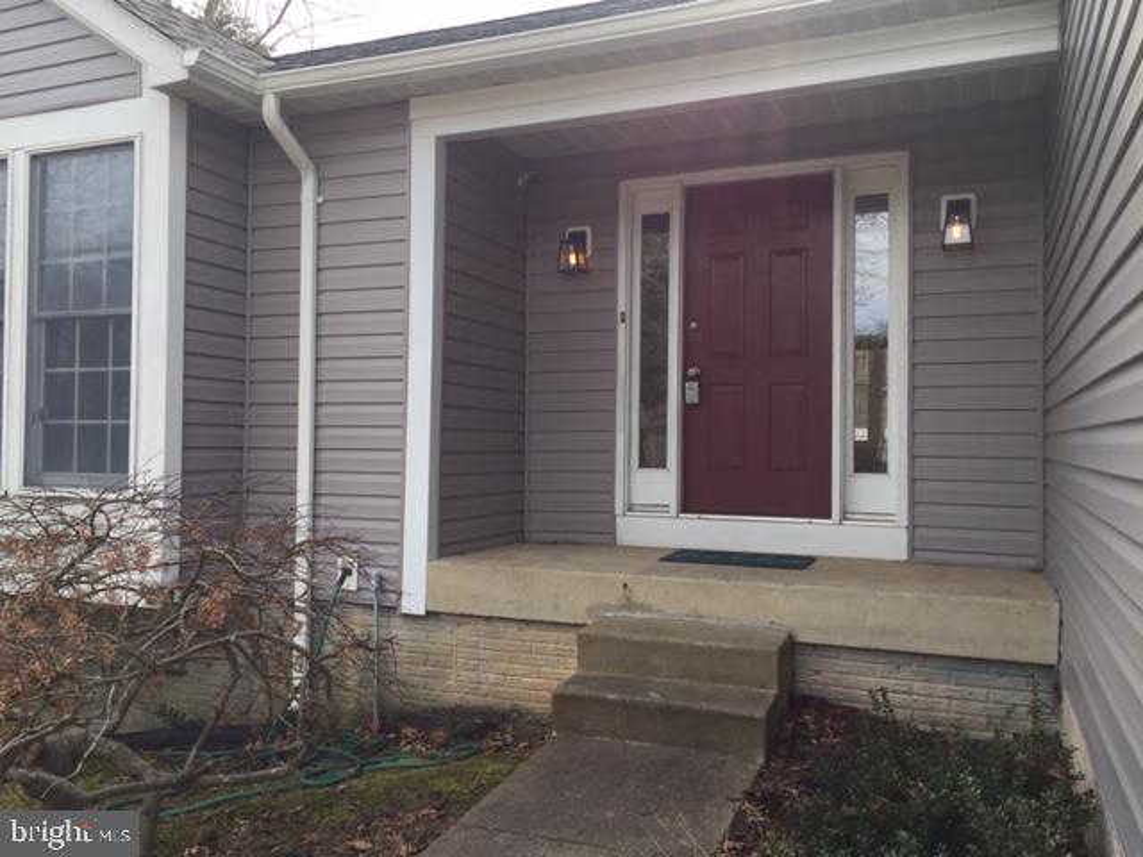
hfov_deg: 61.7
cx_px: 572
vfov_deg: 48.2
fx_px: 958
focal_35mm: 29
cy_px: 428
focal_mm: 4.15
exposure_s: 1/488
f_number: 2.2
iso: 32
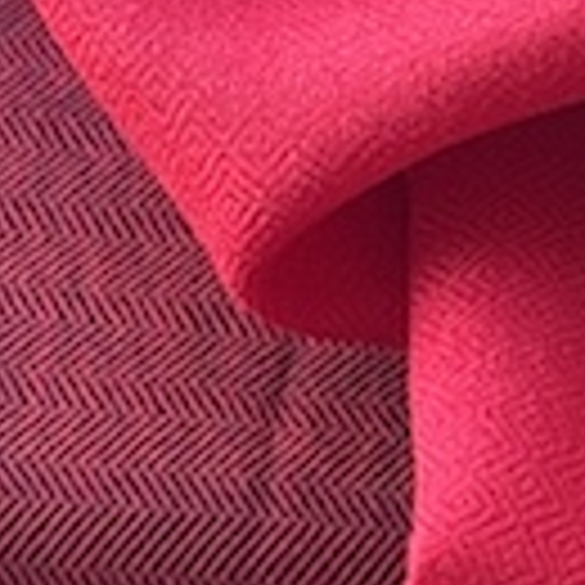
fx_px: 6214
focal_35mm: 325
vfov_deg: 5.4
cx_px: 479
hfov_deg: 5.4
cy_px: 670
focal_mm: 6.76
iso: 100
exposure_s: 1/85
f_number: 1.78
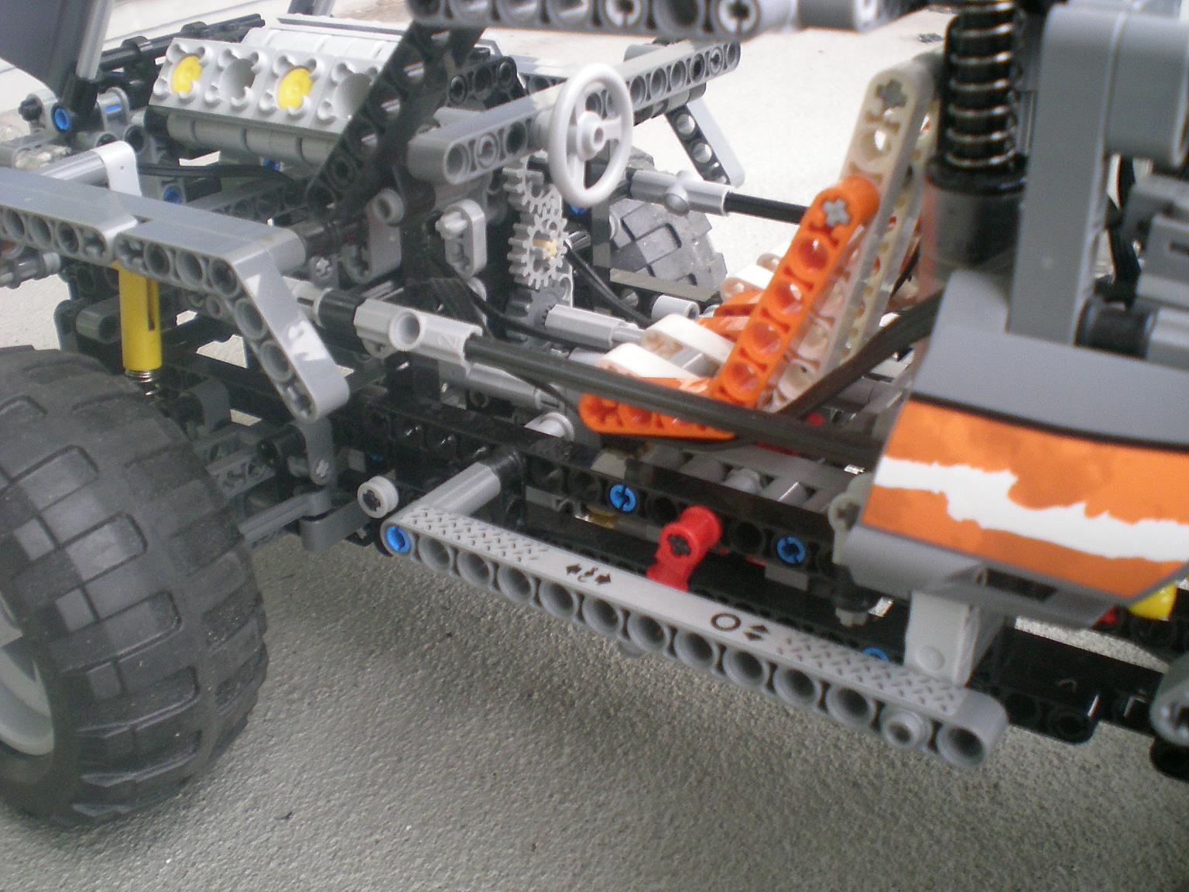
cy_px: 446
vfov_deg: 37.7
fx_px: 1305
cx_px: 594
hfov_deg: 49.0
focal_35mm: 38
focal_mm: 6.3
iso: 200
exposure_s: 1/18
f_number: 3.1
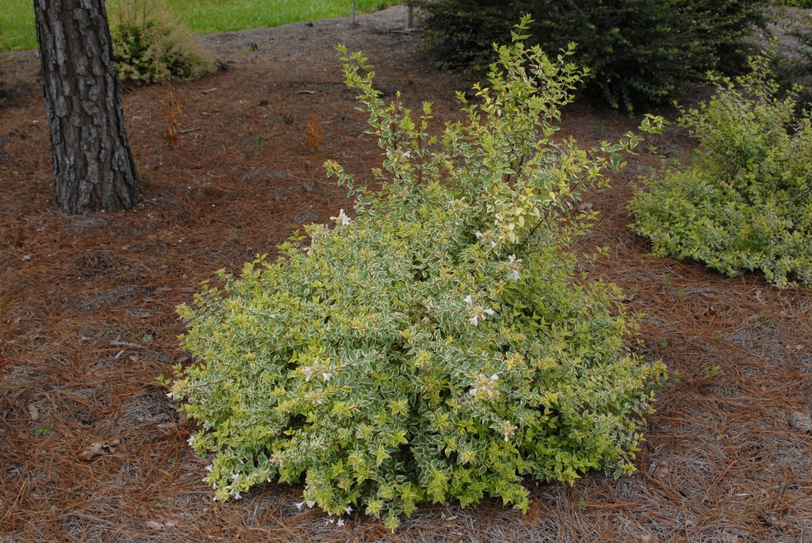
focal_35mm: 42
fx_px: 948
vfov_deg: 32.0
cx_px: 406
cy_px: 272
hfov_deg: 46.4
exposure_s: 1/250
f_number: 8
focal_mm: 28
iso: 400
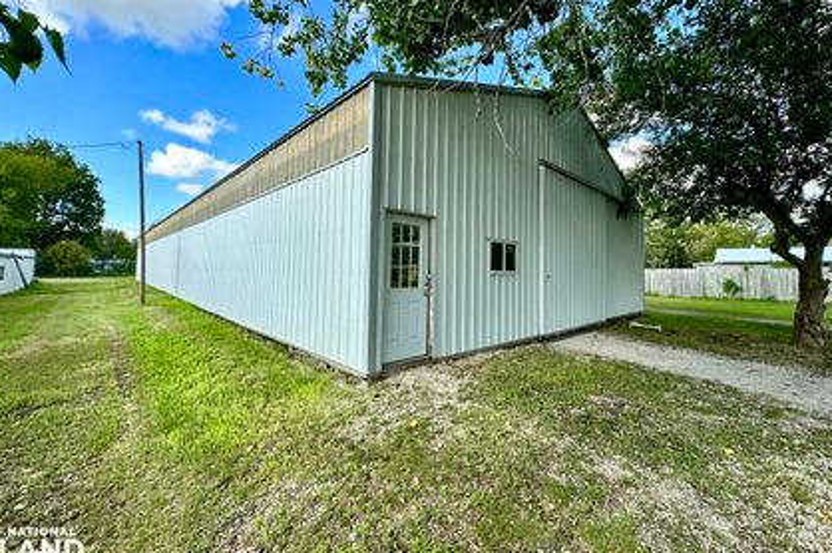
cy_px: 256
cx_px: 422
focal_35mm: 15
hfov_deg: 100.4
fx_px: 346
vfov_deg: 77.1
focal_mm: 2.22
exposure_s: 1/1092
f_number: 2.2
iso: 50
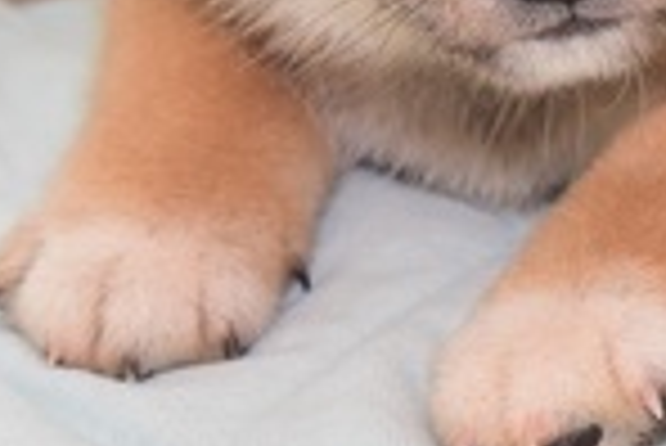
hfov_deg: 7.5
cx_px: 756
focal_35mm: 274
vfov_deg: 5.0
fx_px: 5074
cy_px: -234
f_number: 8
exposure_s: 1/50
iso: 400
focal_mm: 50
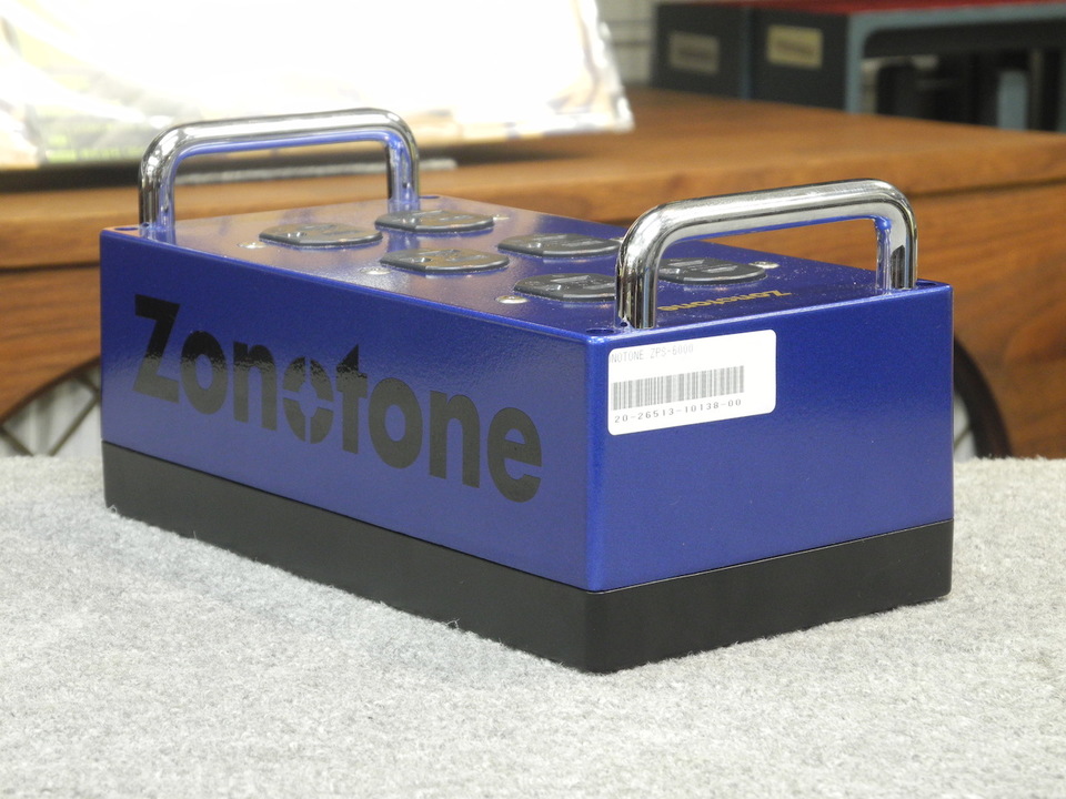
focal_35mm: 105
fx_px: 3233
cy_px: 400
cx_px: 533
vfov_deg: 14.1
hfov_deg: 18.7
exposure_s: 1/16.1
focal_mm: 22.5
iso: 400
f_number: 4.5
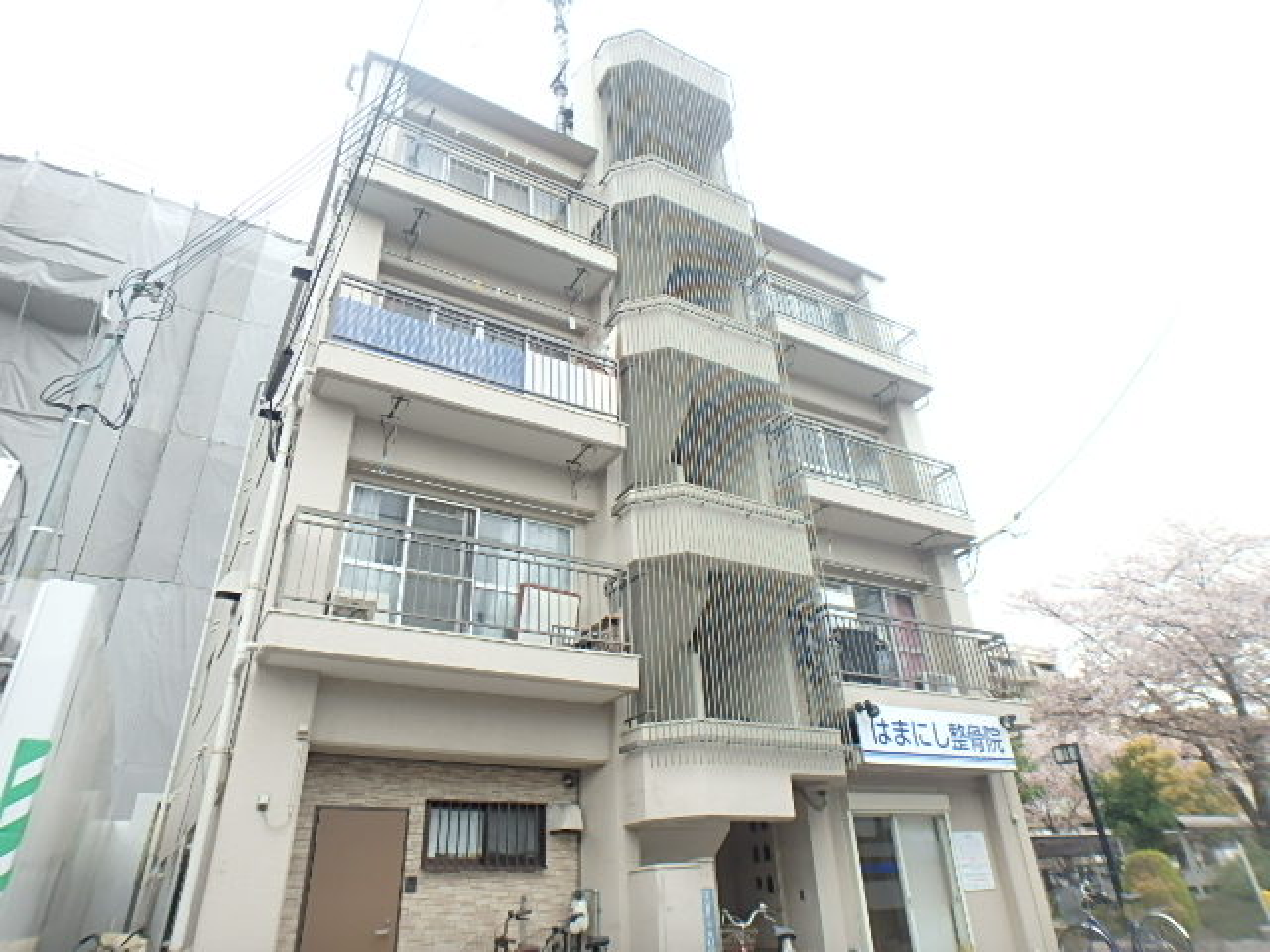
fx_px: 770
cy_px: 476
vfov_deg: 63.4
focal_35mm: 21
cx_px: 635
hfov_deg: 79.0
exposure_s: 1/250
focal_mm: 3.7
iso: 125
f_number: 3.5
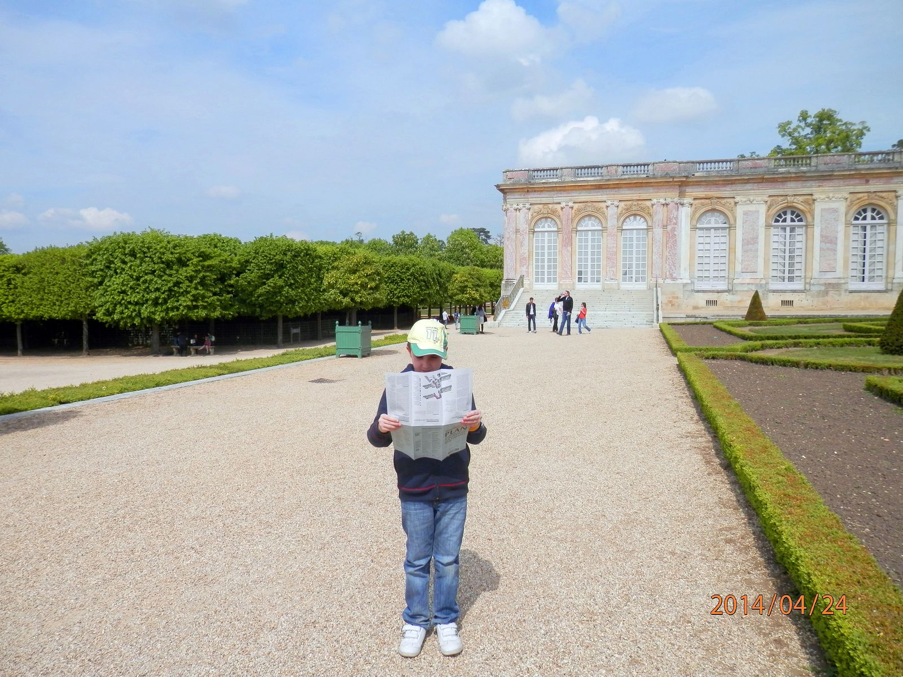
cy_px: 338
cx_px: 452
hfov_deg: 69.4
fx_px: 652
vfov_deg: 54.9
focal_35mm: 25
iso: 80
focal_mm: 4.5
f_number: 8.7
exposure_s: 1/250
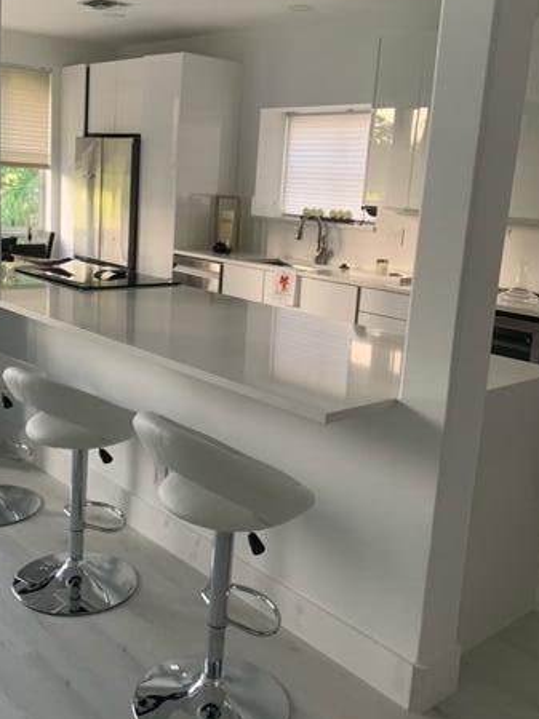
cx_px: 205
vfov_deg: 50.1
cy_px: 332
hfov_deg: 38.4
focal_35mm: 37
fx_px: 769
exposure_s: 1/60
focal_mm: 4.25
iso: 250
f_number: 1.8
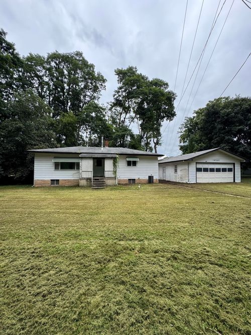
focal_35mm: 14
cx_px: 126
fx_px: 135
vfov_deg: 102.1
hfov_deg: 85.7
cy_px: 168
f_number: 2.2
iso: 40
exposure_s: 1/399
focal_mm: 2.22
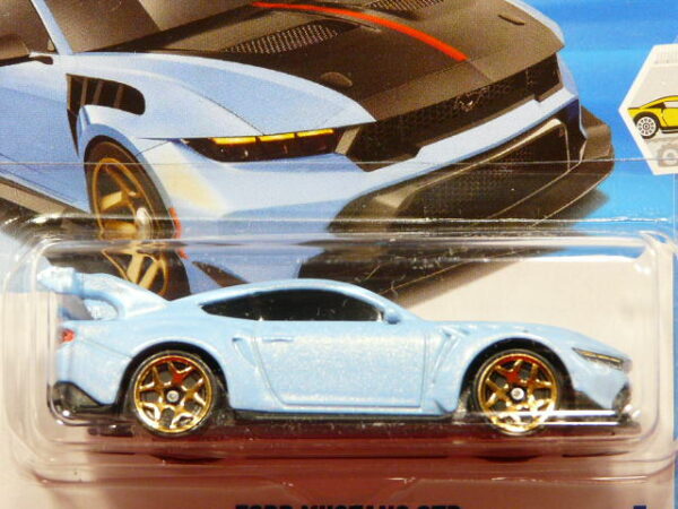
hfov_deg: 12.9
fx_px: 2997
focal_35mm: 153
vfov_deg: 9.7
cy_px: 254
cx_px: 339
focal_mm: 15.8
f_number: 3.6
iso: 200
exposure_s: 1/40
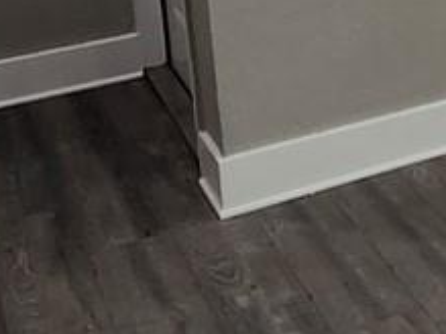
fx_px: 1223
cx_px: 918
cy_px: -220
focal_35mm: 95
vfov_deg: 14.2
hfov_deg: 15.8
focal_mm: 2.2
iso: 64
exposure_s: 1/60
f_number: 2.2
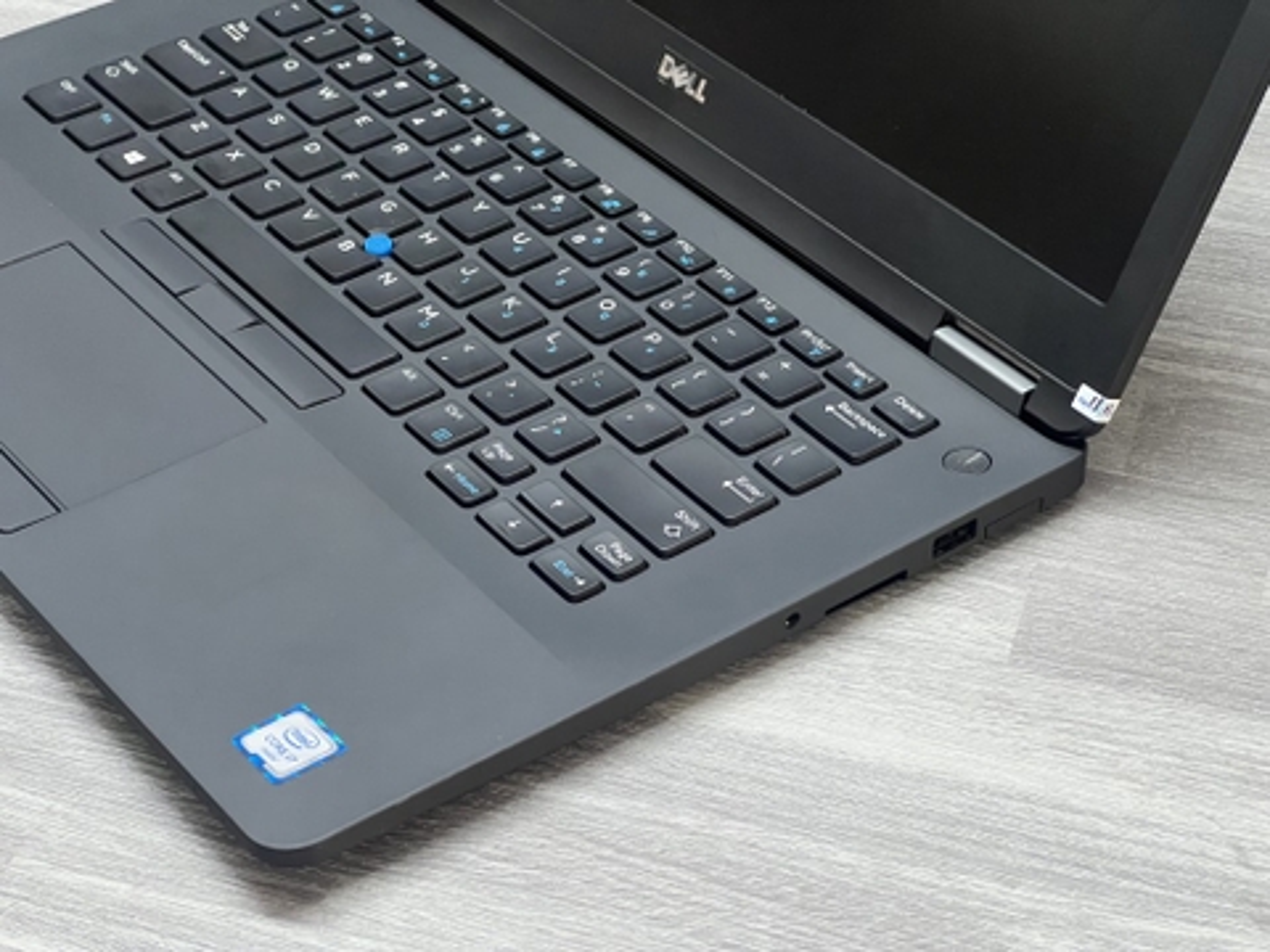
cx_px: 635
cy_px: 476
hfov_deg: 25.3
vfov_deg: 19.1
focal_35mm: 77
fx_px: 2825
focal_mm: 9
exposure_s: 1/50
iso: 400
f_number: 2.8
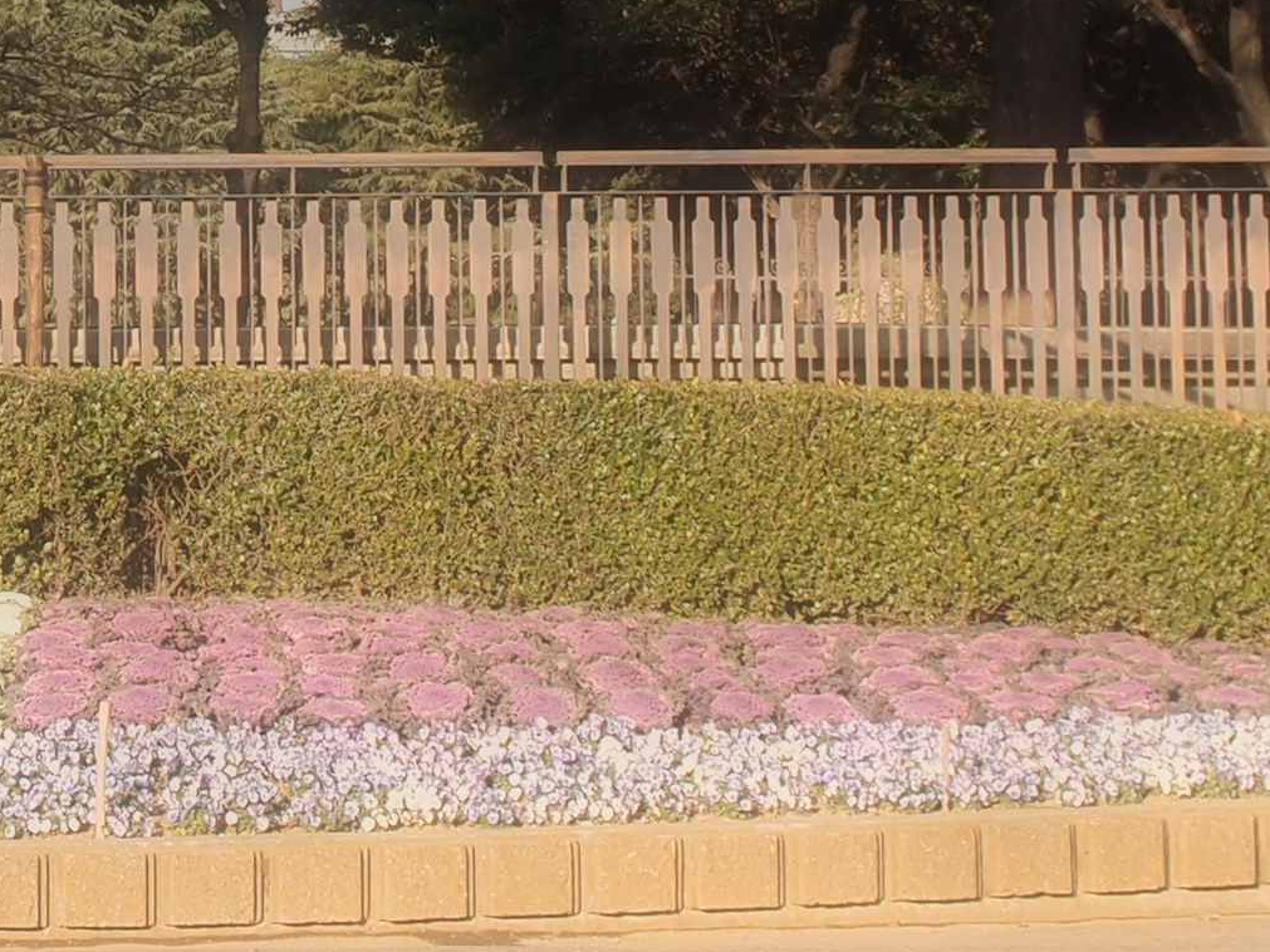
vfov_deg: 8.7
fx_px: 6090
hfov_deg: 11.8
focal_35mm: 166
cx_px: 15
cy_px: -541
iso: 100
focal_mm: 9.87
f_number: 3.5
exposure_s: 1/640
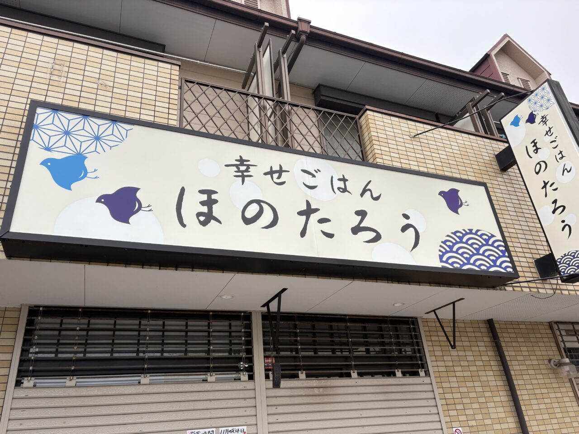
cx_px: 290
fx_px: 435
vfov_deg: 53.1
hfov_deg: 67.3
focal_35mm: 26
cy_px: 217
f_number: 1.6
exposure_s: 1/122
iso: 80
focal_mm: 5.96
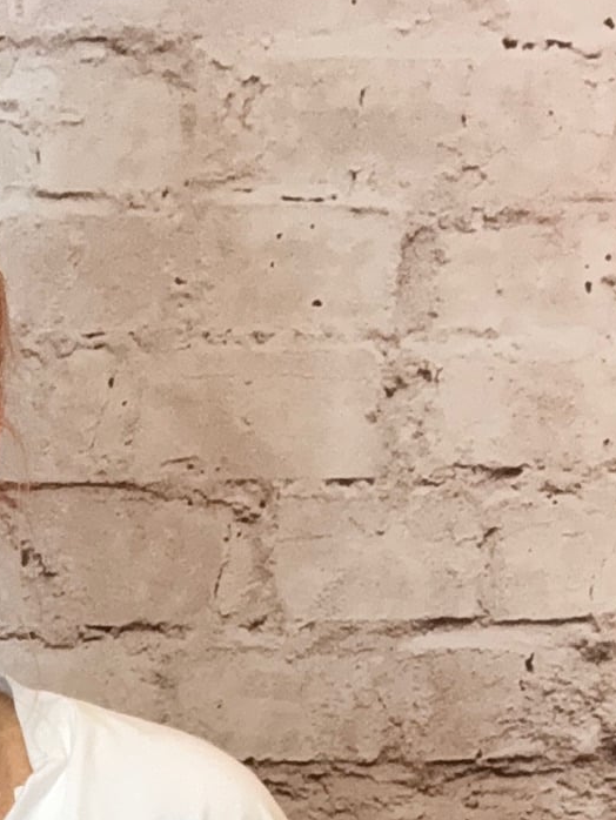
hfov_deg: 15.9
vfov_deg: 20.1
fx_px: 2087
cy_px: 1103
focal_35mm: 88
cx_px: -196
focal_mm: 2.69
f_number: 1.9
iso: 200
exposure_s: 1/50
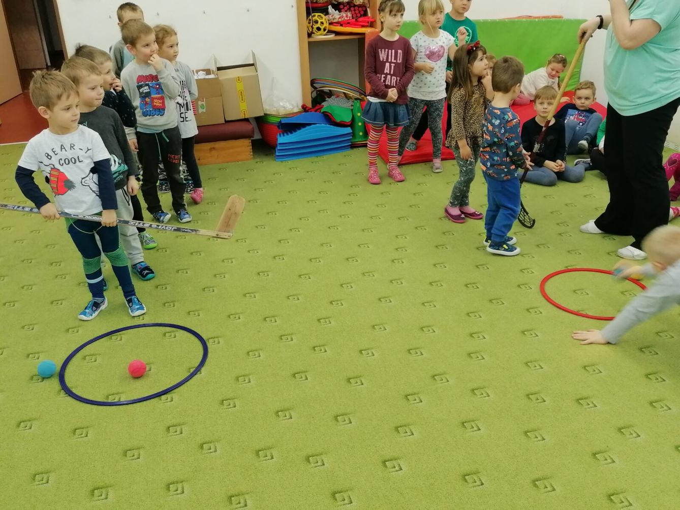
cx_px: 340
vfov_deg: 40.7
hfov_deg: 52.6
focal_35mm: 35
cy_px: 255
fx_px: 688
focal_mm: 4.75
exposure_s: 1/50
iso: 160
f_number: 1.8
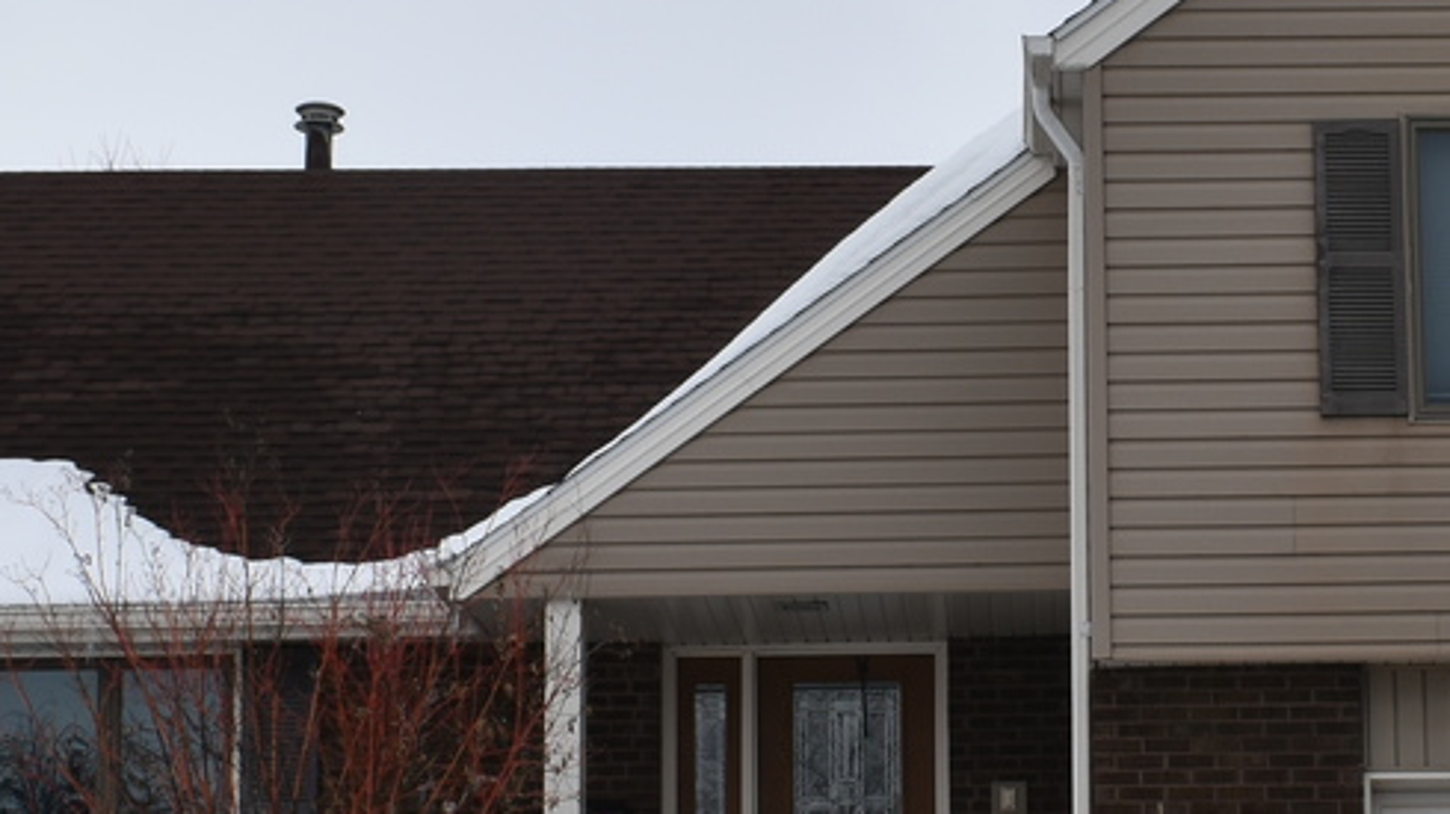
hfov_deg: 20.3
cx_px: 1231
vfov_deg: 11.6
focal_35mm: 104
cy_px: 583
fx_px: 3996
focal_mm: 20
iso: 100
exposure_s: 1/320
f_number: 9
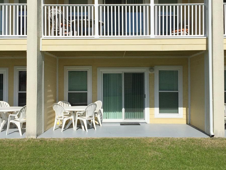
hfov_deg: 47.8
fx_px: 255
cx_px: 118
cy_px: 85
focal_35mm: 39
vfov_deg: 36.8
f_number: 2.2
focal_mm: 4.15
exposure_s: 1/5650
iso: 32
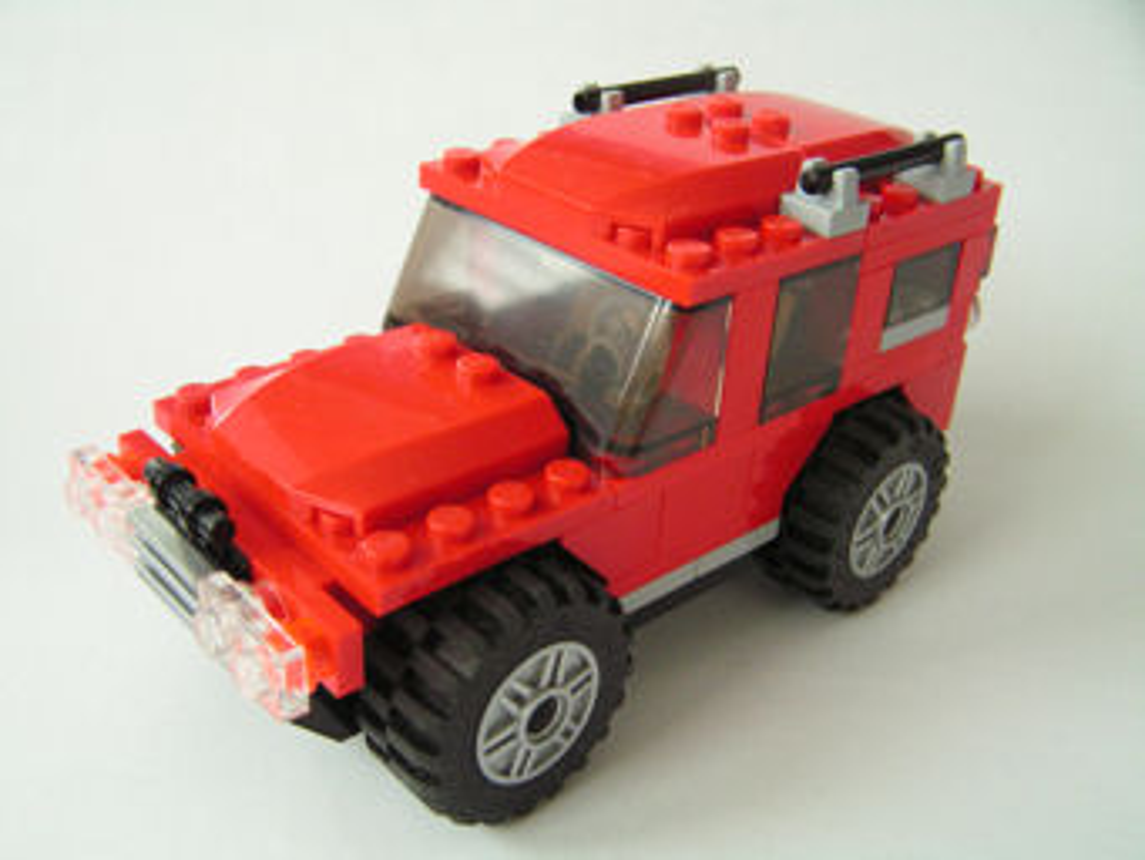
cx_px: 572
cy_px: 430
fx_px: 1257
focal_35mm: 38
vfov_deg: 37.7
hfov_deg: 49.0
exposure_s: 1/8
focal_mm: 6.3
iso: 200
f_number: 2.8
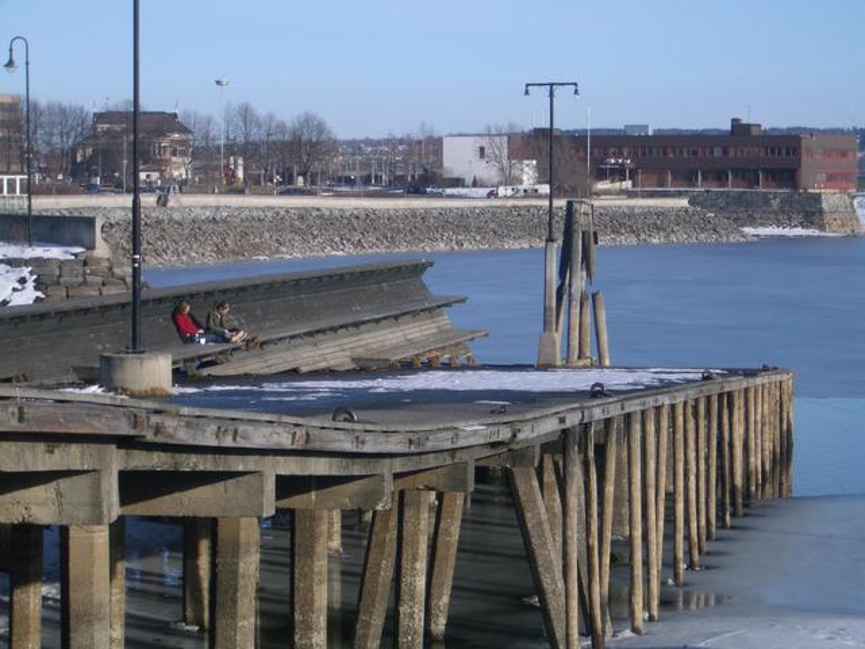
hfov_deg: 18.7
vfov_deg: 14.1
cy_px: 324
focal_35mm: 105
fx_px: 2624
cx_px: 432
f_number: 7.7
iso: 50
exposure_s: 1/160
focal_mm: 17.4
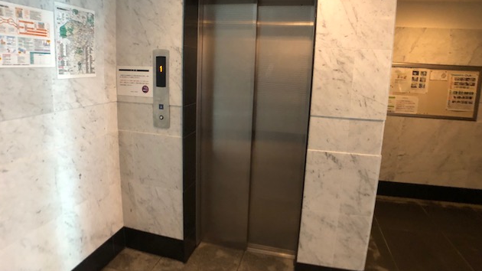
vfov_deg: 37.7
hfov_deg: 62.6
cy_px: 114
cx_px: 239
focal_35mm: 31
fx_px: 396
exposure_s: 1/6
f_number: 1.8
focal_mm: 3.99
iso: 100
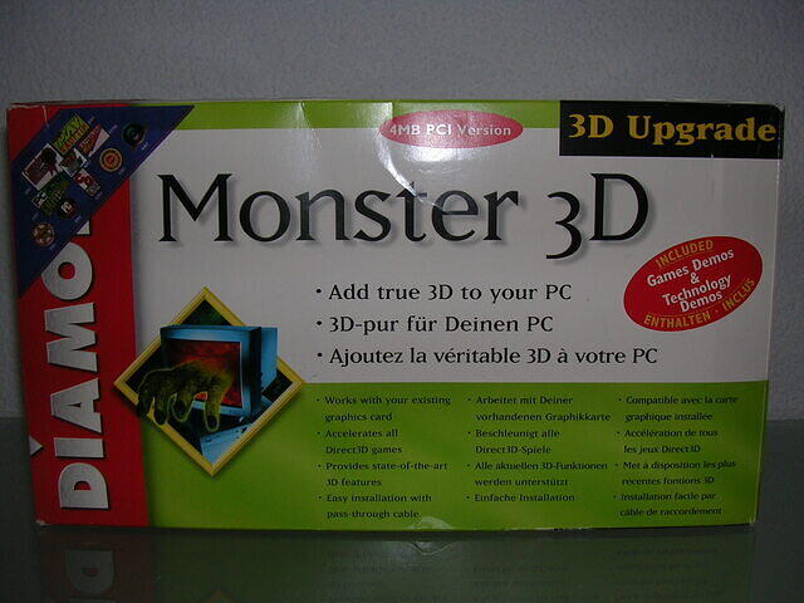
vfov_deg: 37.7
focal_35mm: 38
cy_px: 302
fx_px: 883
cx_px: 402
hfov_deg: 49.0
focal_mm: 5.8
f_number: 2.8
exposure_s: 1/60.1
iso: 50
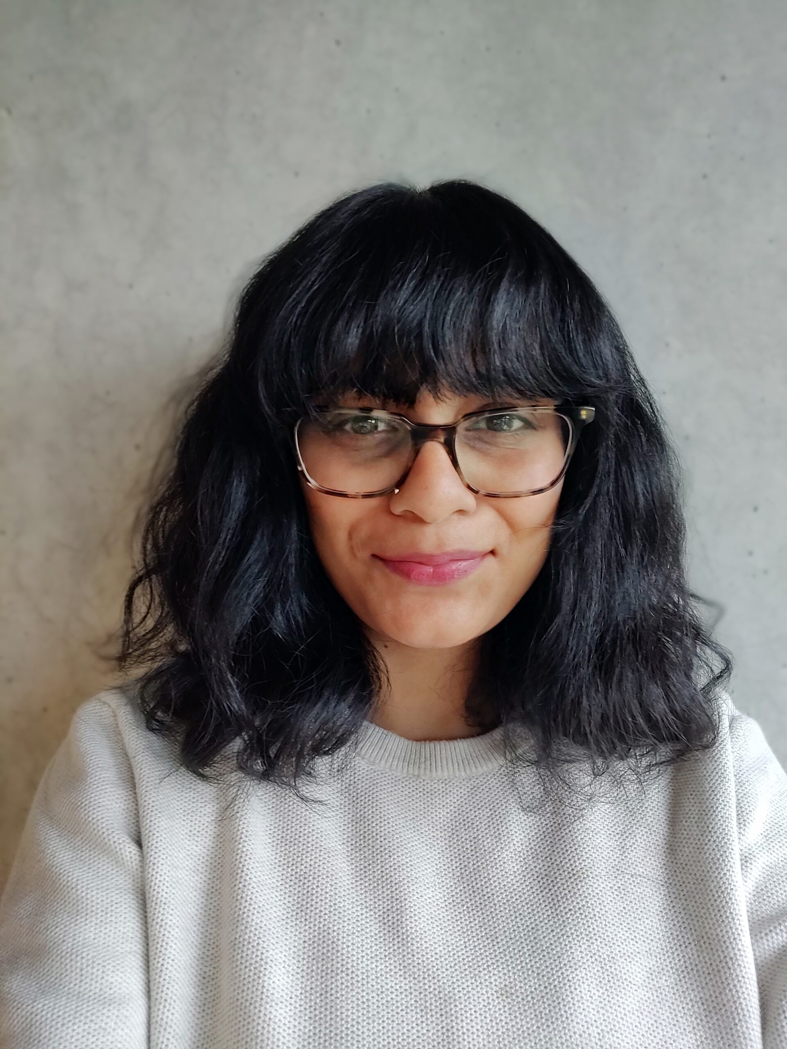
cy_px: 524
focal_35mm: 20
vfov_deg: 81.7
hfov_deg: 66.0
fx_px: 606
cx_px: 394
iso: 400
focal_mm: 3.45
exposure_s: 1/33
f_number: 2
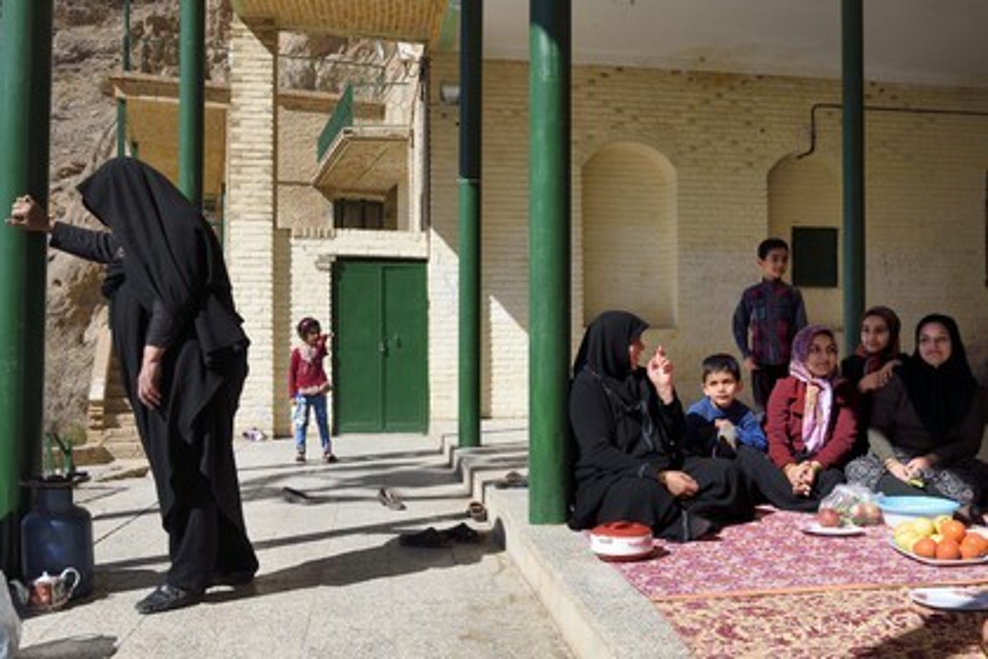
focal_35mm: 30
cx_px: 494
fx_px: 823
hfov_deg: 61.9
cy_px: 330
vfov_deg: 43.6
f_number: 14
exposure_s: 1/200
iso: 200
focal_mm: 30
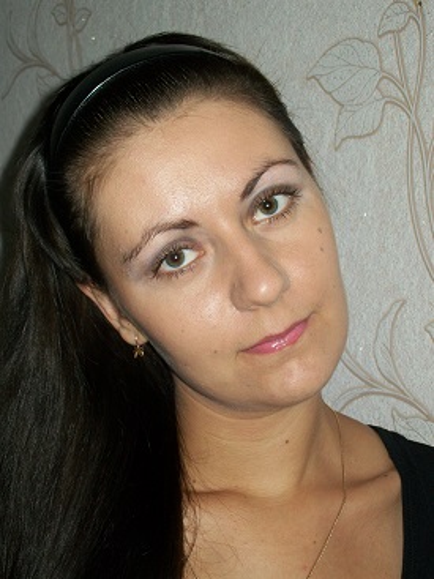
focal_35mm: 66
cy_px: 290
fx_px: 1104
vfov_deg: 29.4
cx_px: 217
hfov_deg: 22.2
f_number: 3.8
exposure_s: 1/100
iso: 64
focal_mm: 11.8
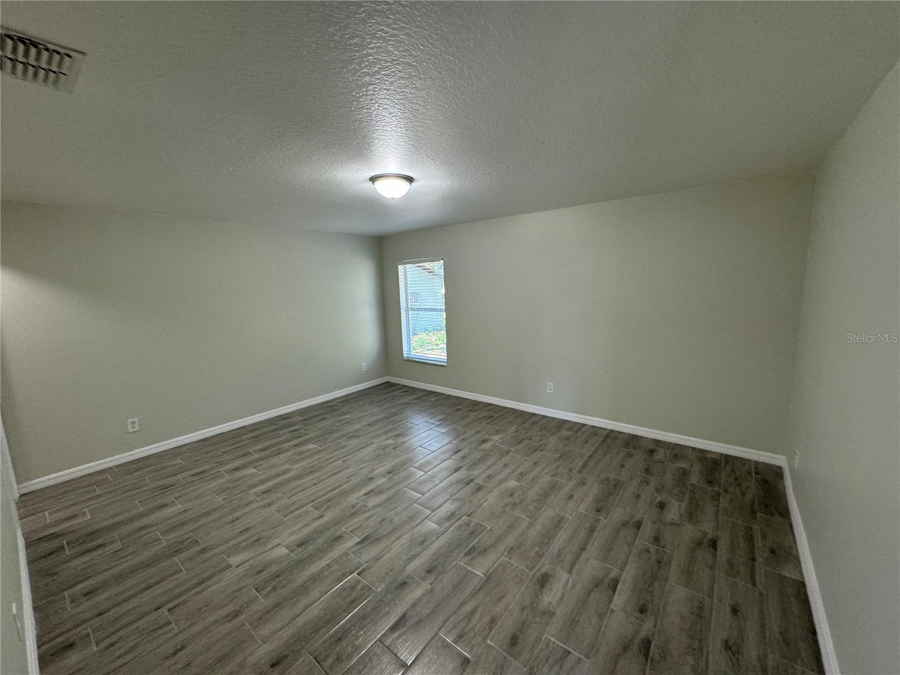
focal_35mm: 14
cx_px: 450
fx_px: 364
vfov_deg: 85.7
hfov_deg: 102.1
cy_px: 338
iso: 160
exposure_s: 1/60
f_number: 2.2
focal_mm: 2.22
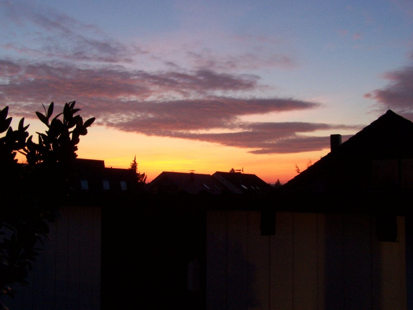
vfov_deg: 37.7
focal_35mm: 38
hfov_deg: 49.0
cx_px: 206
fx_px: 453
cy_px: 155
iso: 200
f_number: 6.3
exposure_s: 1/4
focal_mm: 6.3
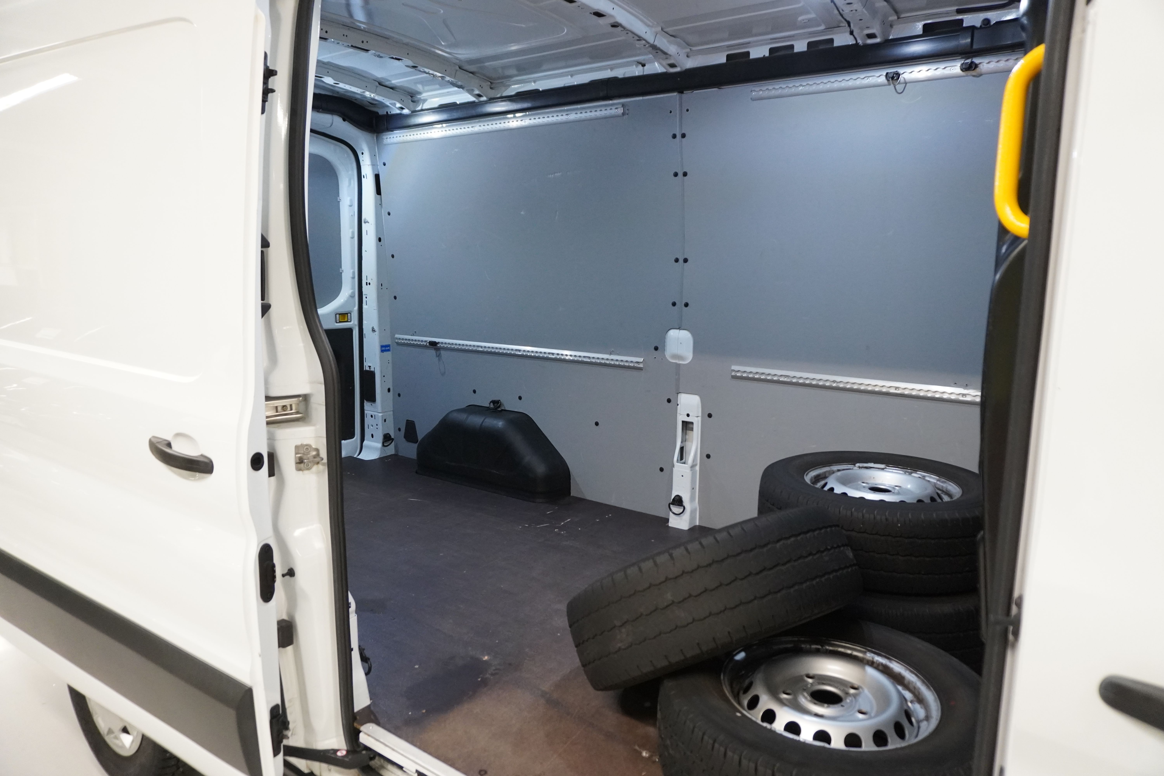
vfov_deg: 53.1
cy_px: 388
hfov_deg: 73.7
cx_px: 582
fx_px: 776
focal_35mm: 24
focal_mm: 16
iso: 2500
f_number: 3.5
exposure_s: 1/160
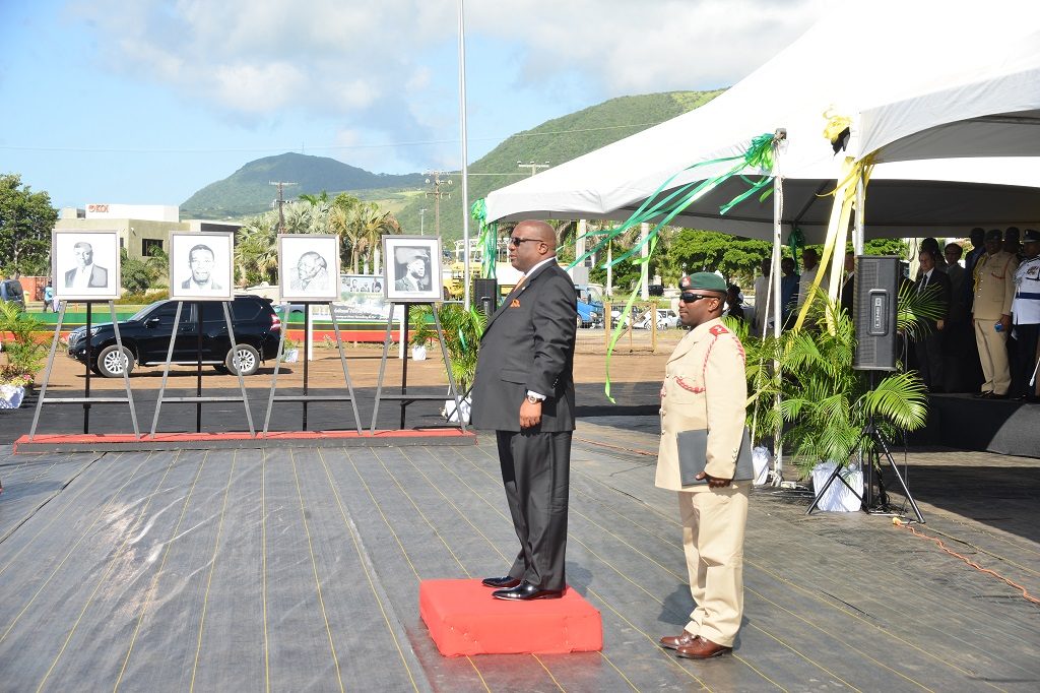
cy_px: 346
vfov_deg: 22.6
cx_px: 520
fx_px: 1733
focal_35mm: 60
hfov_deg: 33.4
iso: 200
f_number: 20
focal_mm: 60
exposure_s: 1/250
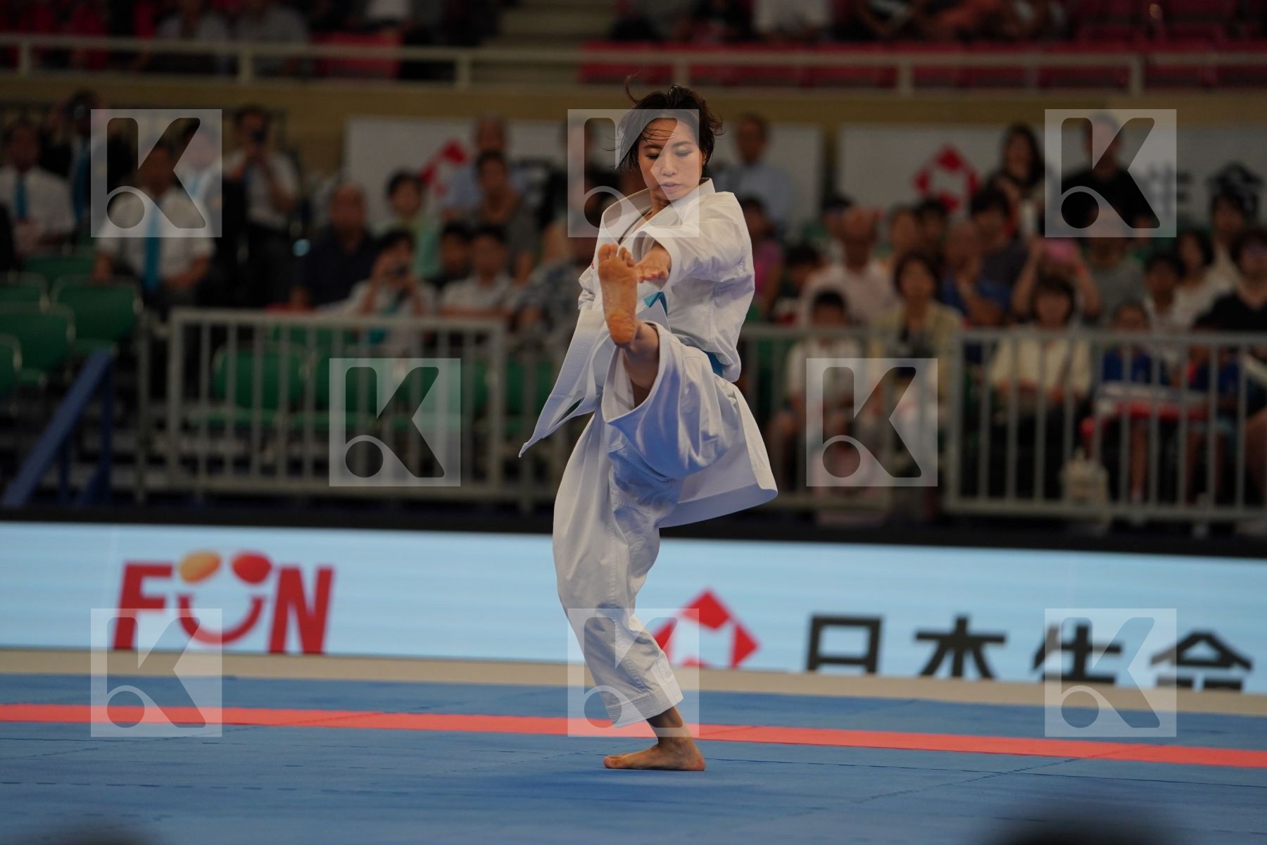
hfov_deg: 10.4
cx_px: 634
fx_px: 6968
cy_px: 422
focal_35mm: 198
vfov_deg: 6.9
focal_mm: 198
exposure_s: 1/1000
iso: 800
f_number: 2.8
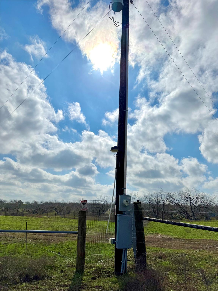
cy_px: 146
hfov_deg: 56.8
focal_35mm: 24
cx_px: 109
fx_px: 202
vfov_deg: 71.6
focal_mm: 6.76
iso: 64
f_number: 1.78
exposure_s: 1/50000
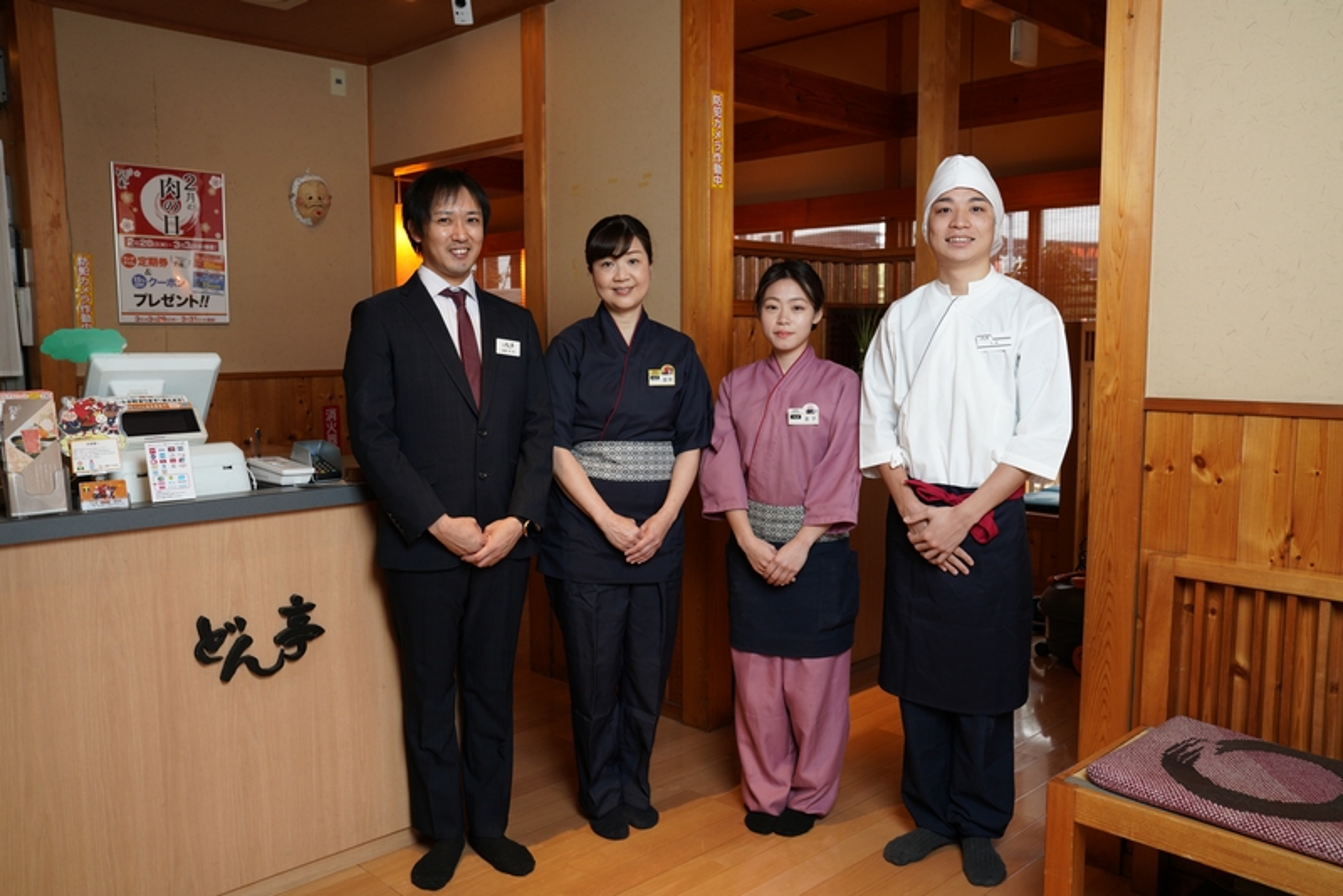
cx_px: 672
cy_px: 448
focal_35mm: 29
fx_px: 1082
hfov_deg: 63.6
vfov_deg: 45.0
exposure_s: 1/40
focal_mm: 29
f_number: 5.6
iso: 500
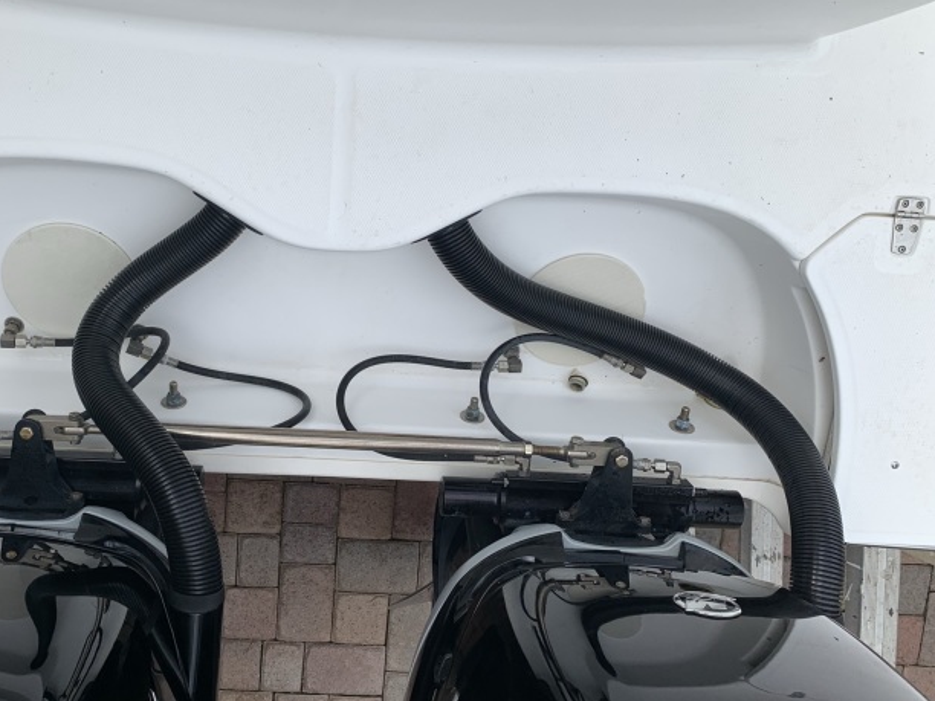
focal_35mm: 34
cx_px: 351
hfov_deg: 53.4
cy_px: 354
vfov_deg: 41.8
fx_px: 918
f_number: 1.8
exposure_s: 1/1560
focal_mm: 4.25
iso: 25
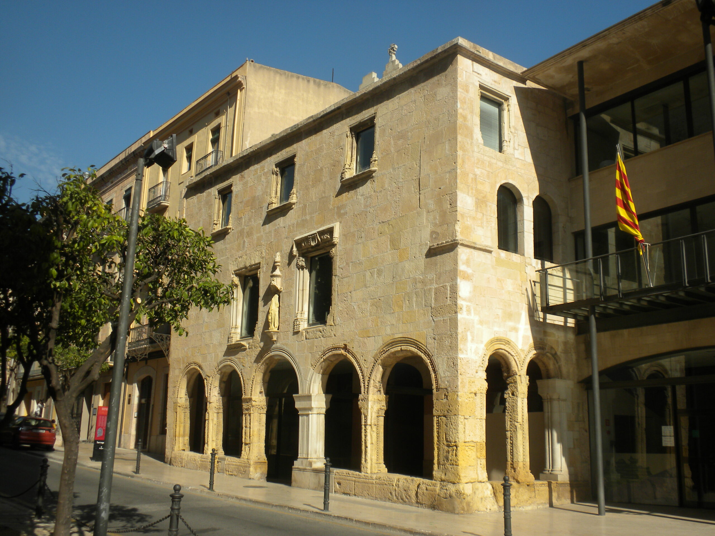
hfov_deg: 50.1
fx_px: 764
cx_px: 358
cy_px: 268
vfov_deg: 38.7
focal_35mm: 37
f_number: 10
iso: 64
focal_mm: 6.6
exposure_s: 1/143
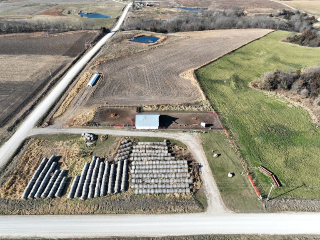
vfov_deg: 56.8
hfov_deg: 71.6
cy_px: 120
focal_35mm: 24
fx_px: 222
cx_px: 160
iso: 100
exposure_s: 1/60
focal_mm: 12.29
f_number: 2.8
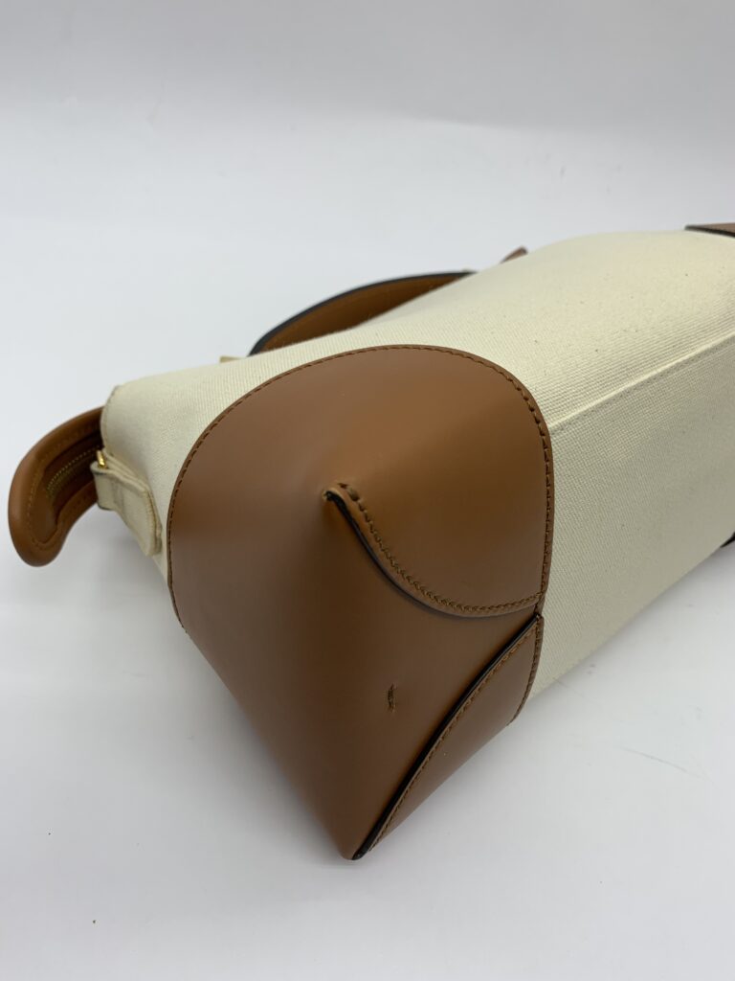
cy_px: 490
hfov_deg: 53.1
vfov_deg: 67.3
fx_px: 736
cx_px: 368
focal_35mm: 26
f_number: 1.8
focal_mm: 4.25
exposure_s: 1/142
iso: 25
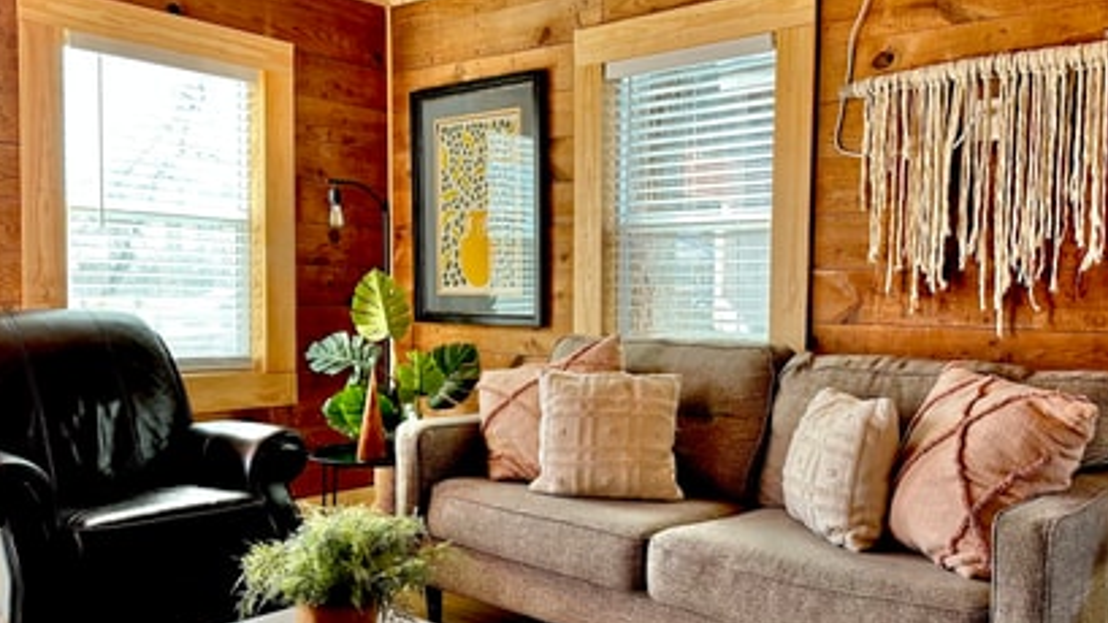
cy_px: 362
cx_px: 615
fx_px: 940
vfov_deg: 36.6
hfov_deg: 60.9
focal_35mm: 32
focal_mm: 6.86
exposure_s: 1/121
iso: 80
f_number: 1.78
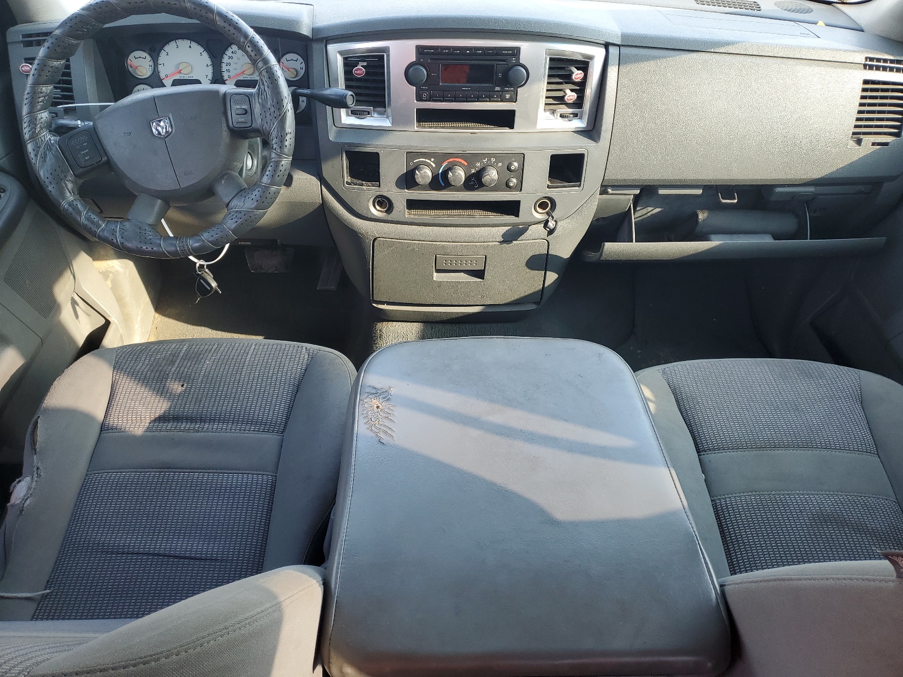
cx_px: 452
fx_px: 678
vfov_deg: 53.1
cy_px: 338
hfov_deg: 67.3
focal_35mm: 26
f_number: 1.5
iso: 50
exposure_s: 1/120
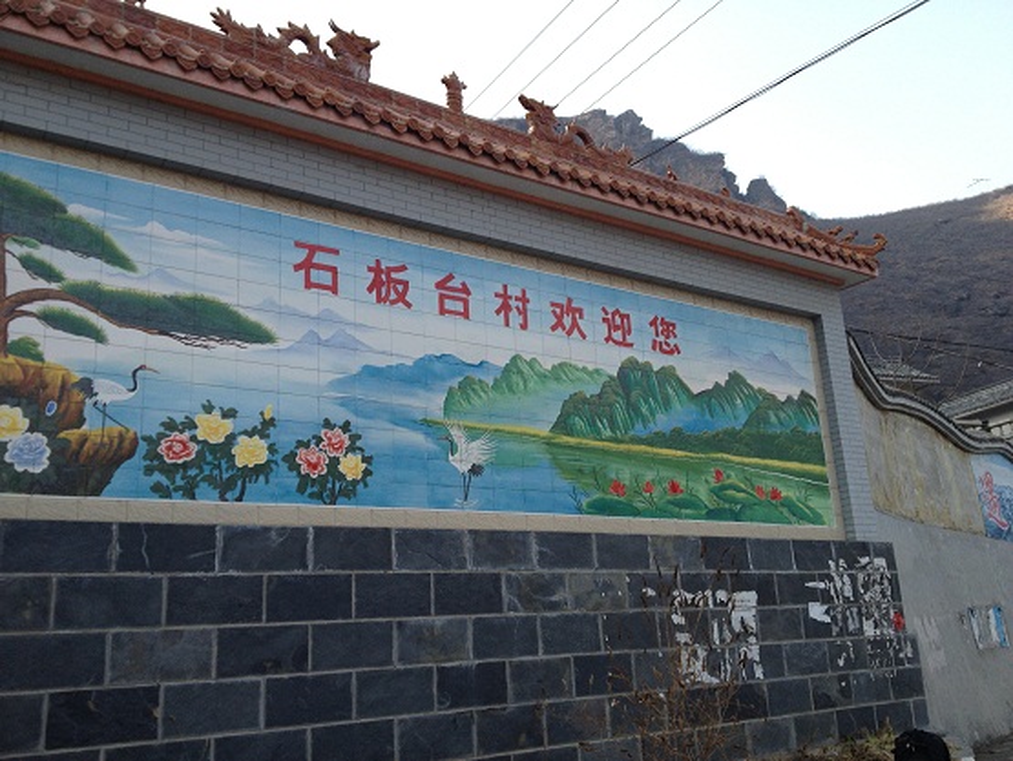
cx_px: 506
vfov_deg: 40.7
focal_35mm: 35
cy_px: 380
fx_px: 1025
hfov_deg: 52.6
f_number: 2.4
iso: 50
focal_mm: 4.28
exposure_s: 1/361
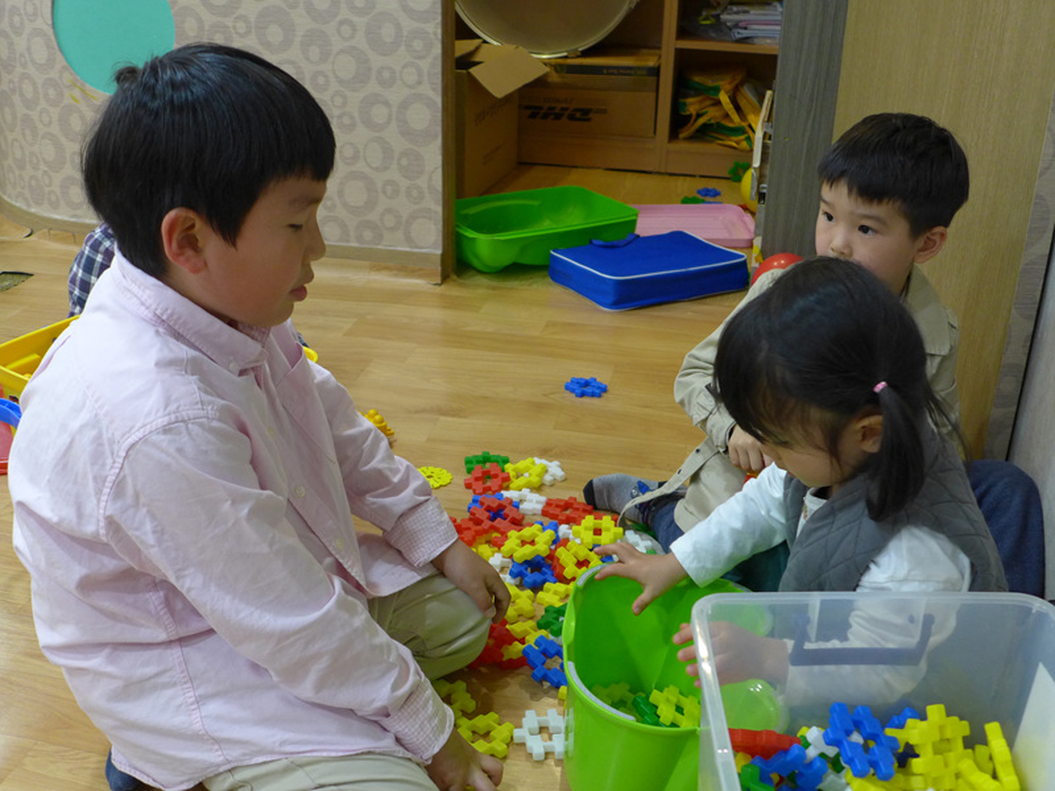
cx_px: 528
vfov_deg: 36.0
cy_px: 396
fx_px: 1219
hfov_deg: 46.8
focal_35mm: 40
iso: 400
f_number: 1.7
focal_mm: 7.9
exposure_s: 1/160
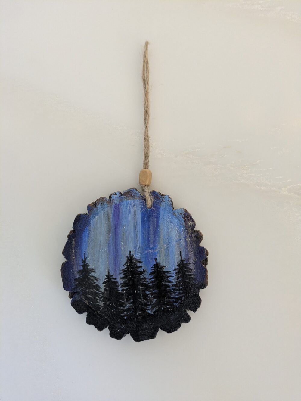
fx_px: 290
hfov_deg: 54.9
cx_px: 150
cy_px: 200
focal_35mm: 25
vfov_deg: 69.4
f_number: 1.89
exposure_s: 1/60
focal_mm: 5.43
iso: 396
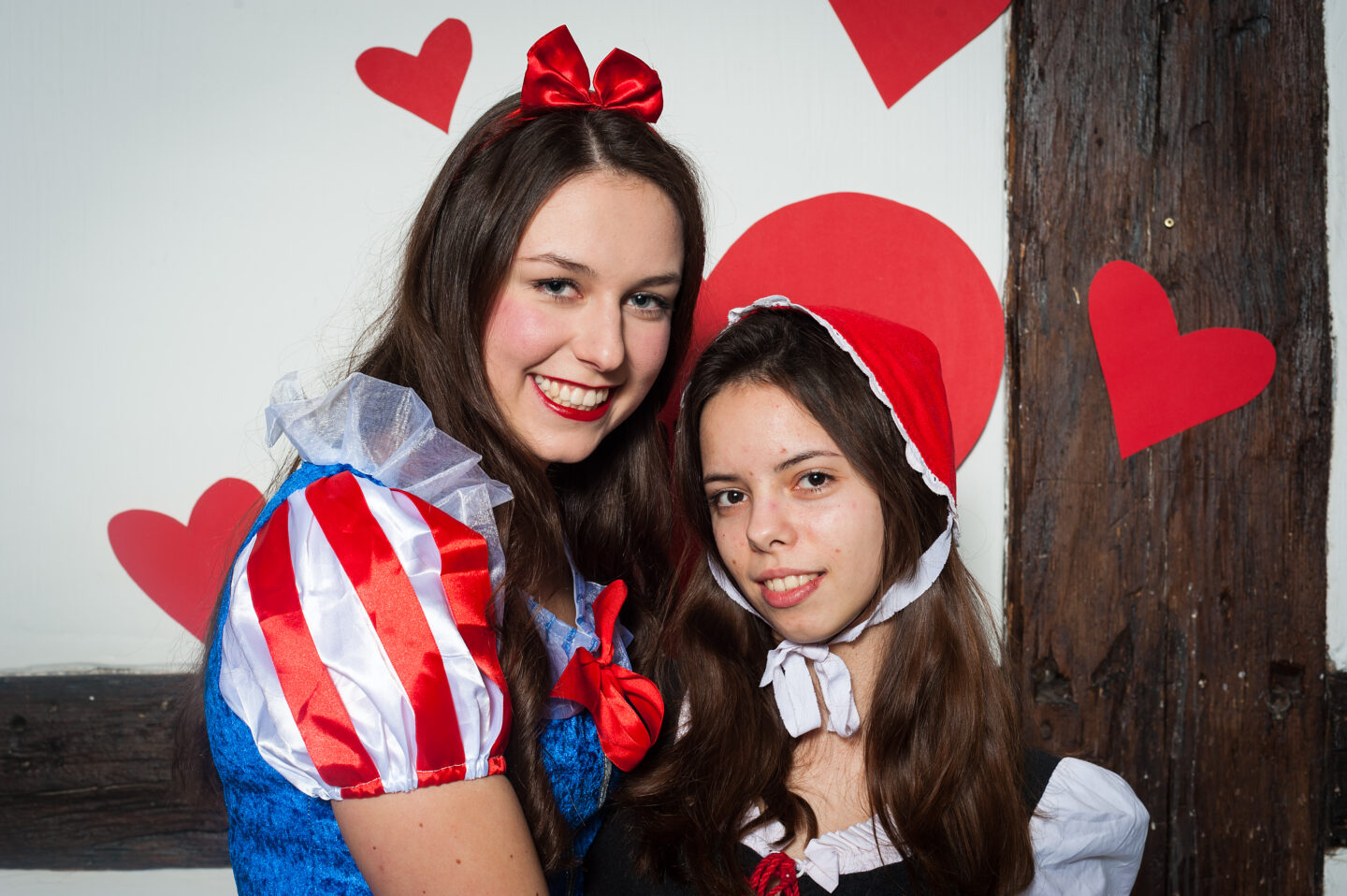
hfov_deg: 39.6
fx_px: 1869
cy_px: 448
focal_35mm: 50
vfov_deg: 27.0
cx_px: 674
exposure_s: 1/125
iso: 200
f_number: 9
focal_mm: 50
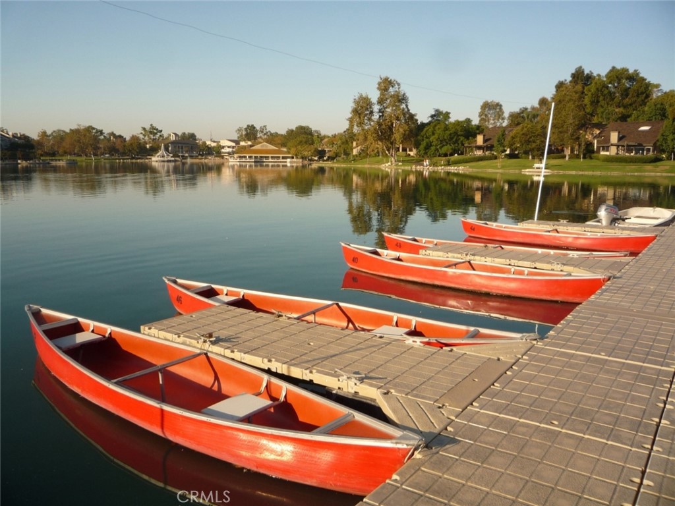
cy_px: 253
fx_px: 585
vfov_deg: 46.8
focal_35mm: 30
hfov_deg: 60.0
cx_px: 338
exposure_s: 1/400
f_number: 5
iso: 100
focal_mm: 5.2
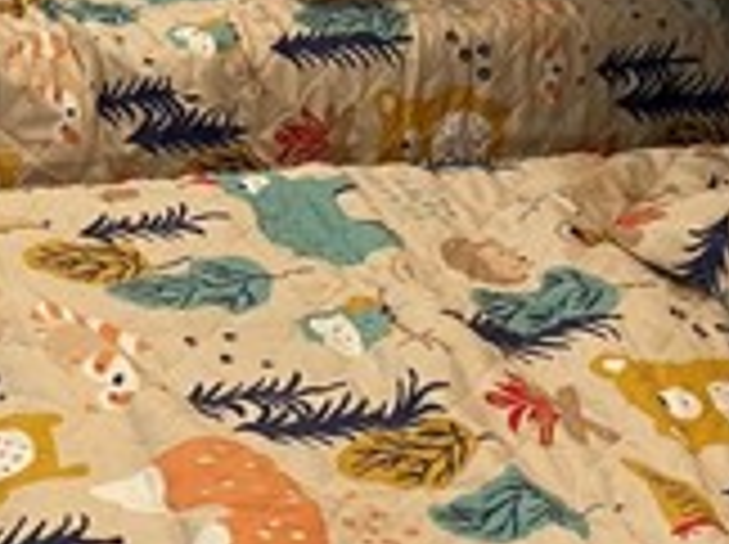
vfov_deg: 14.2
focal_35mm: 103
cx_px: 130
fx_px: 2166
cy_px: 72
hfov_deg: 18.9
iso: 125
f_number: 1.8
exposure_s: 1/82
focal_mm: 4.25
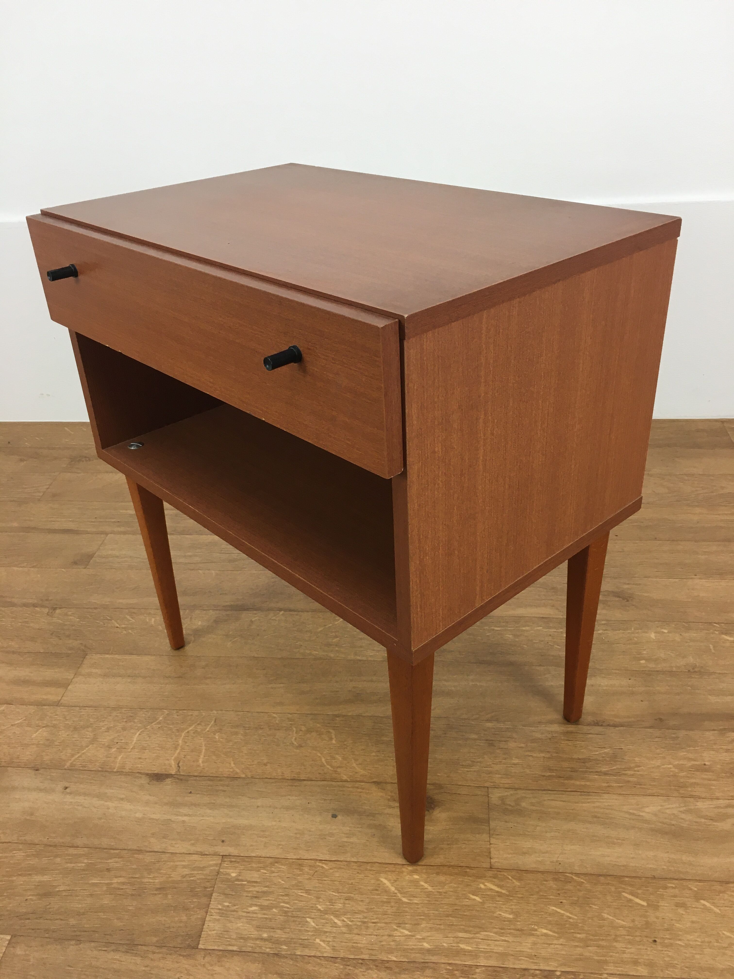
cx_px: 367
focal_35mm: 29
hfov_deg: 48.2
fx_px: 820
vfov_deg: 61.7
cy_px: 490
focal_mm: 4.15
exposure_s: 1/33
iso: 40
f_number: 2.2
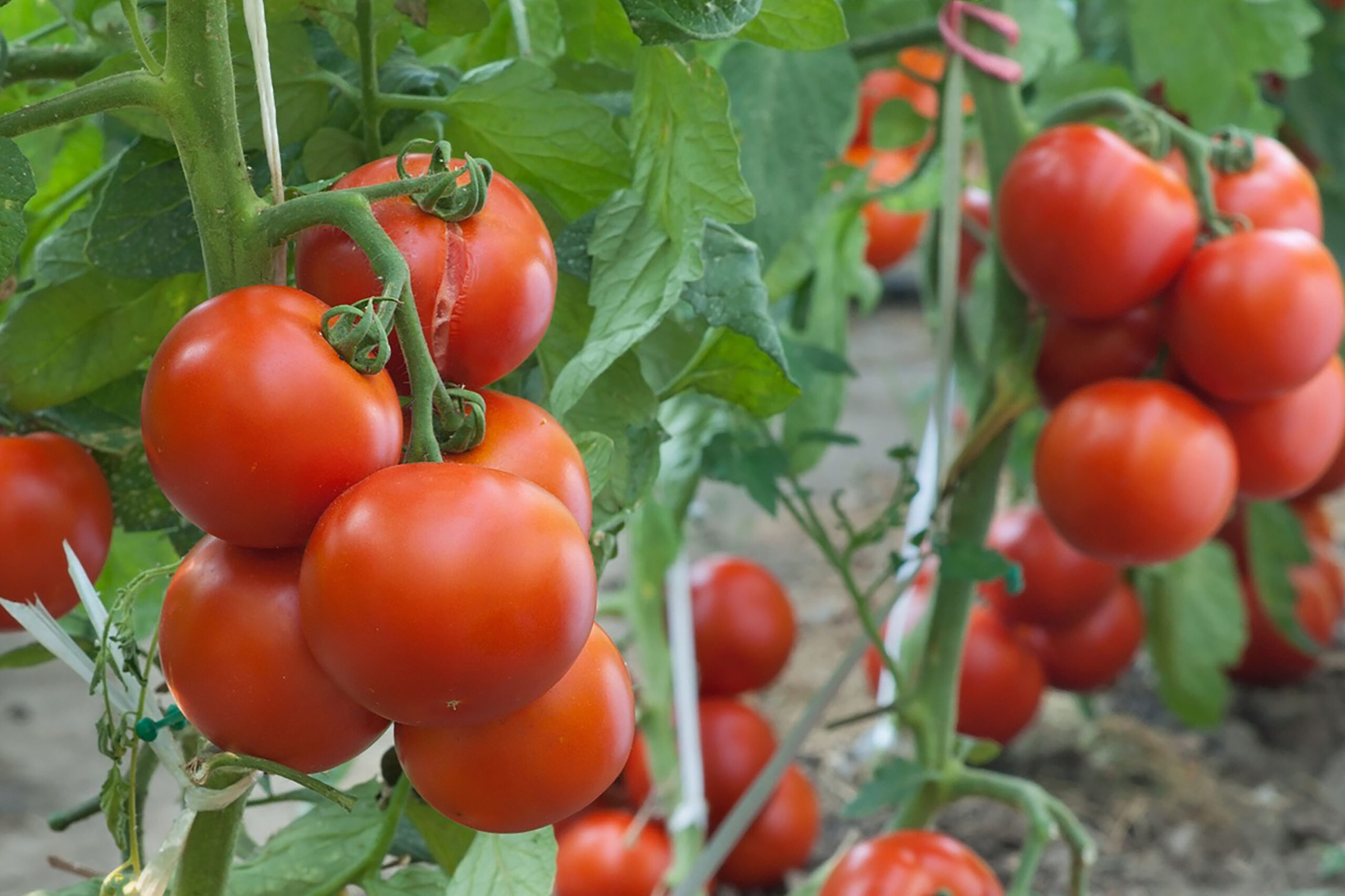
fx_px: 5156
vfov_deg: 9.9
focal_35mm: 138
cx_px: 672
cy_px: 448
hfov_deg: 14.9
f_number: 5.6
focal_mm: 92
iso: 200
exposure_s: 1/500
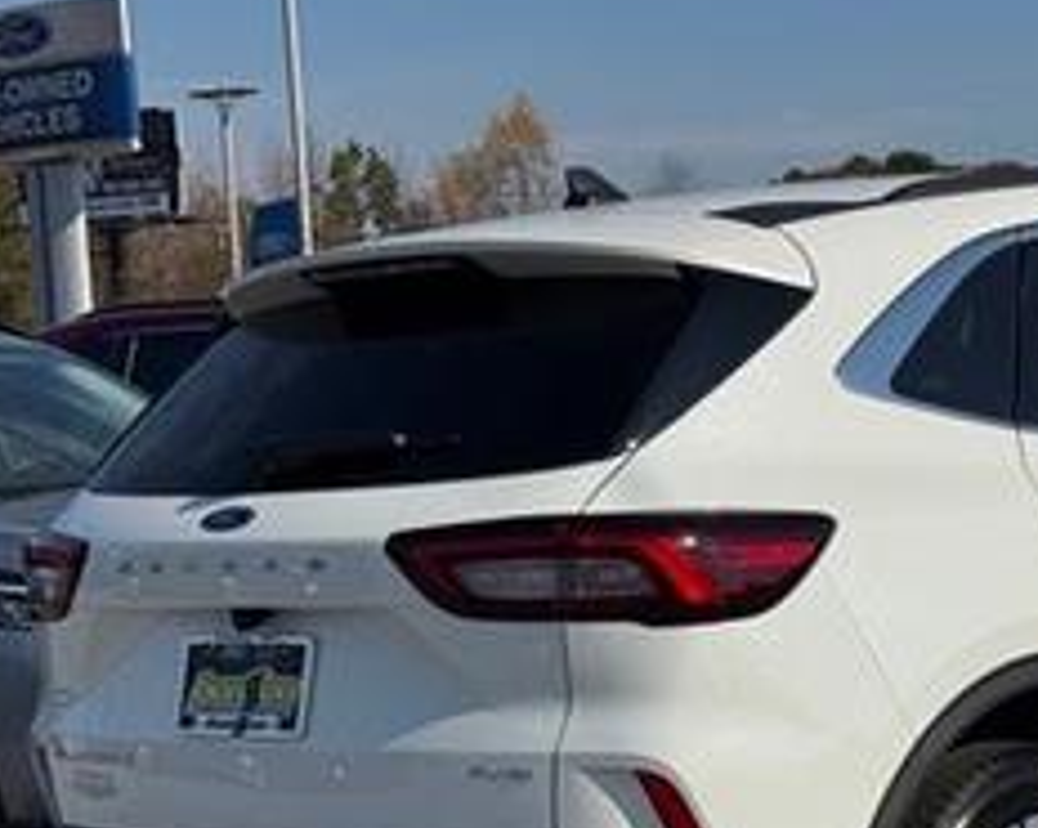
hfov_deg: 18.5
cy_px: 703
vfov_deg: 14.9
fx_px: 3130
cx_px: 944
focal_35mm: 102
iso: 80
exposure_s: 1/12500
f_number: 1.78
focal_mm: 6.76
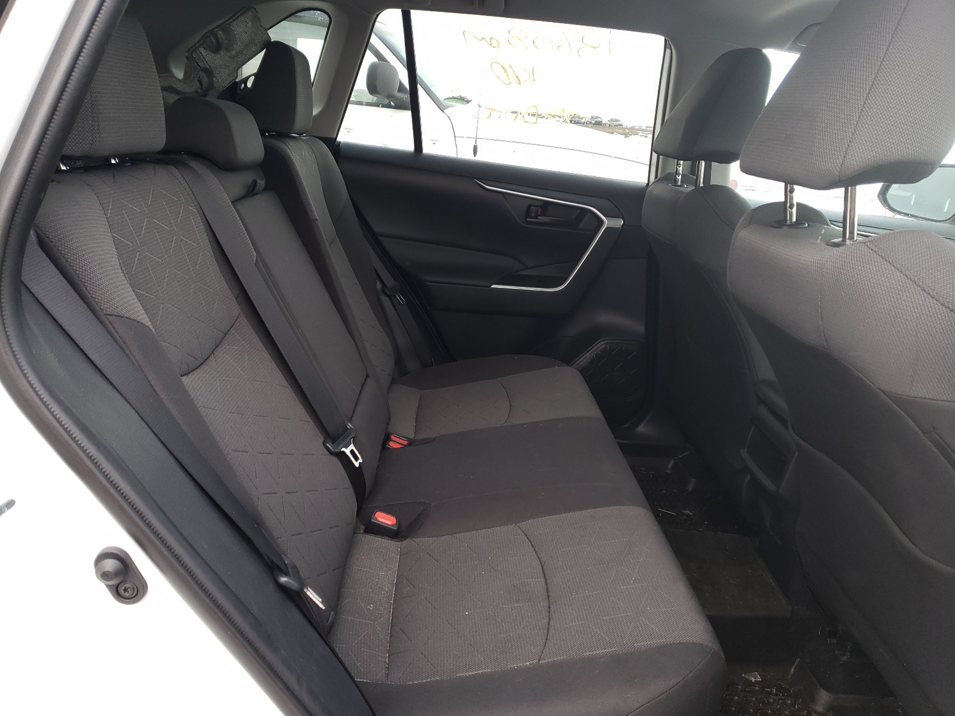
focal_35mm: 26
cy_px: 358
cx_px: 478
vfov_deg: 53.1
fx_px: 717
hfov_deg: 67.3
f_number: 1.5
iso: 54
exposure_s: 1/100
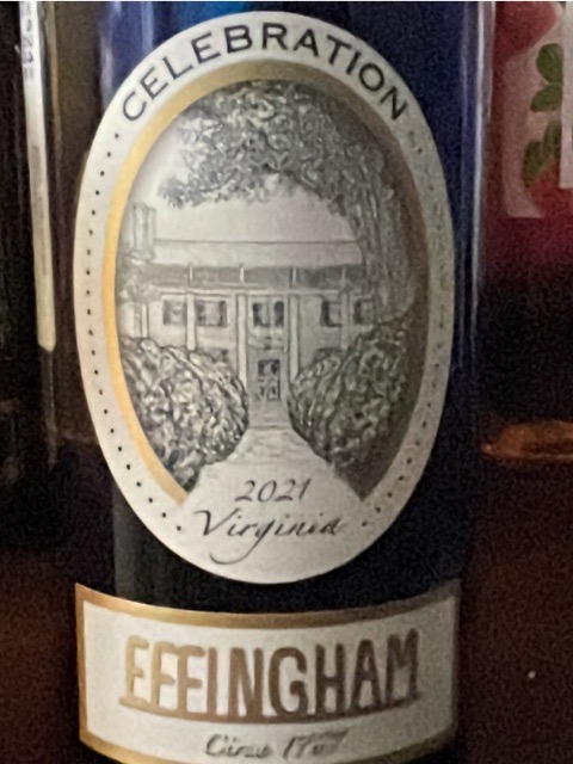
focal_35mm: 30
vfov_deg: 60.0
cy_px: 382
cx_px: 286
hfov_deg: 46.8
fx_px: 662
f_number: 2.4
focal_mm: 1.54
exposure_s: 1/40
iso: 2000
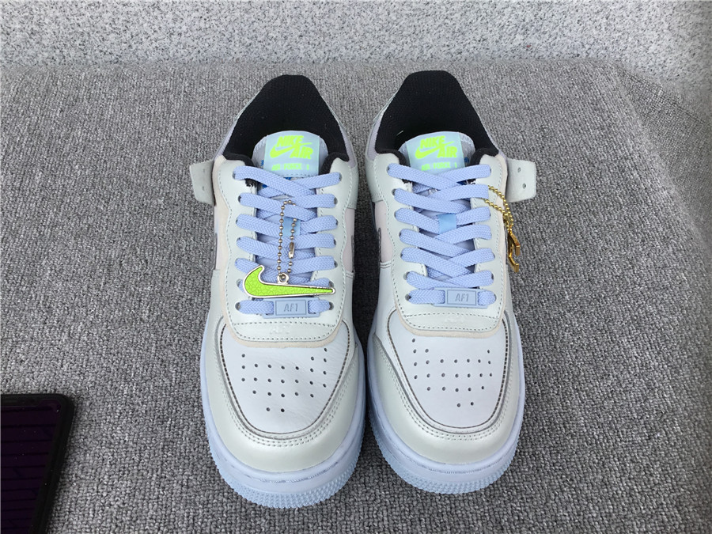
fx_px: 638
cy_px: 267
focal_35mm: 31
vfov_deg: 45.4
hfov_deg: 58.4
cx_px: 356
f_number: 2.4
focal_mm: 3.3
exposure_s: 1/332
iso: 25
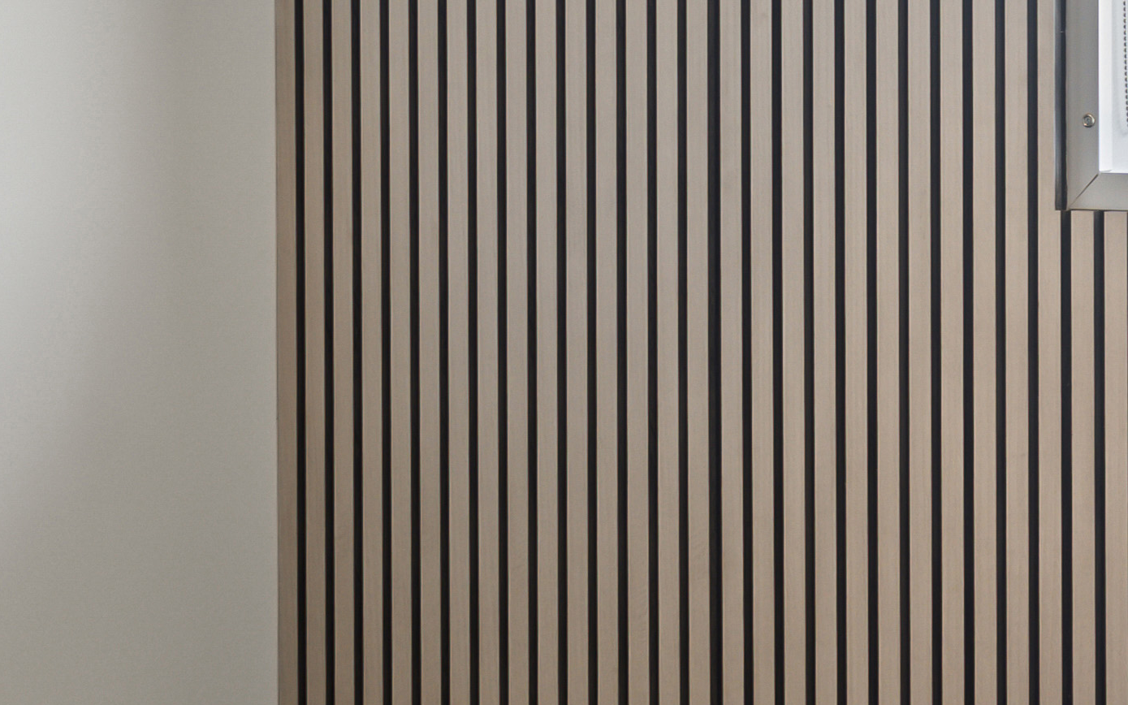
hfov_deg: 13.4
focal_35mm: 144
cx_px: 1869
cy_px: 110
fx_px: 4427
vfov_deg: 9.1
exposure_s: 1/3
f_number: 8
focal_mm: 28
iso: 200
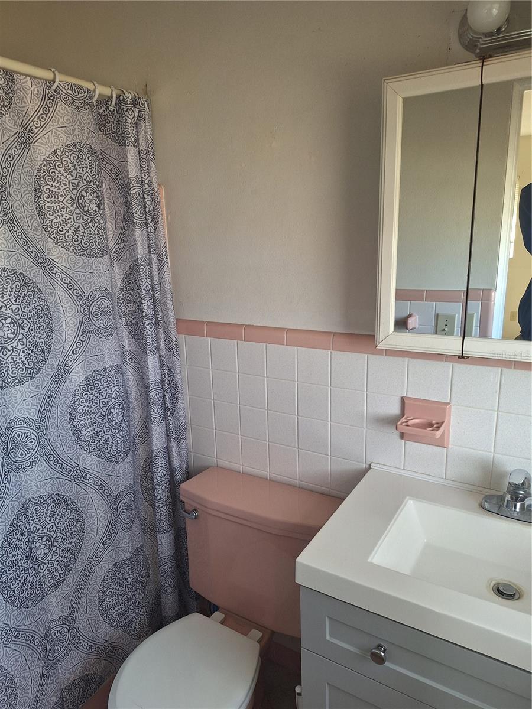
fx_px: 471
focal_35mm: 23
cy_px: 354
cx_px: 266
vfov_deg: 73.9
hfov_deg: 58.9
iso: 100
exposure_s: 1/40
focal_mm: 5.54
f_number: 1.8
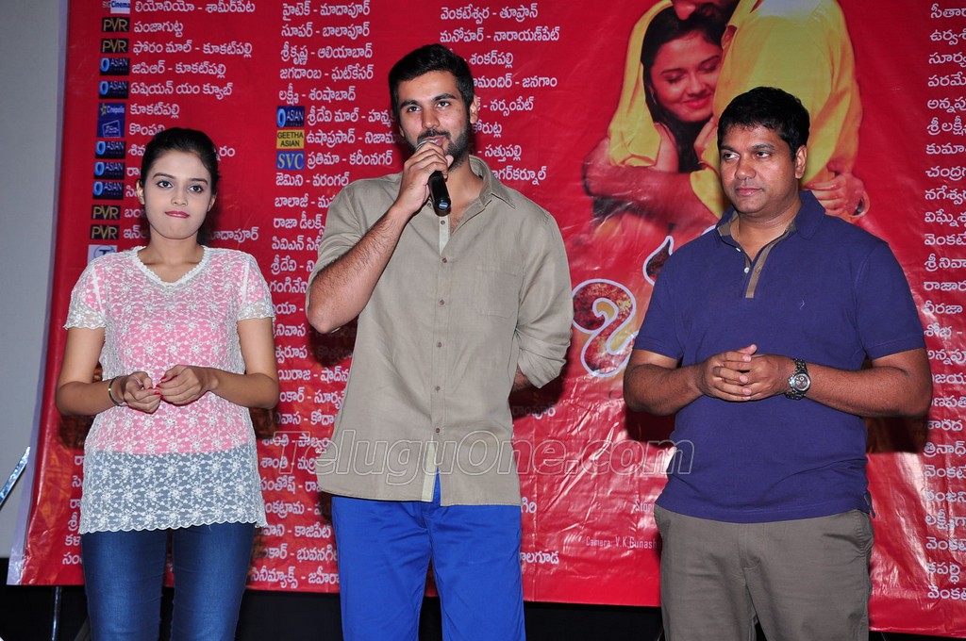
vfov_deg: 22.6
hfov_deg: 33.4
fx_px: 1608
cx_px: 483
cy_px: 320
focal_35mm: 60
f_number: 8
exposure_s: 1/125
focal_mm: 40
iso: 200
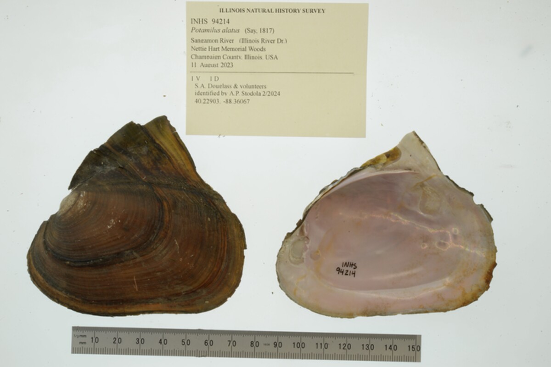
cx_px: 276
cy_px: 184
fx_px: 919
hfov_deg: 33.4
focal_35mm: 60
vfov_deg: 22.6
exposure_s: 1/8
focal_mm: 60
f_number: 32
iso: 100
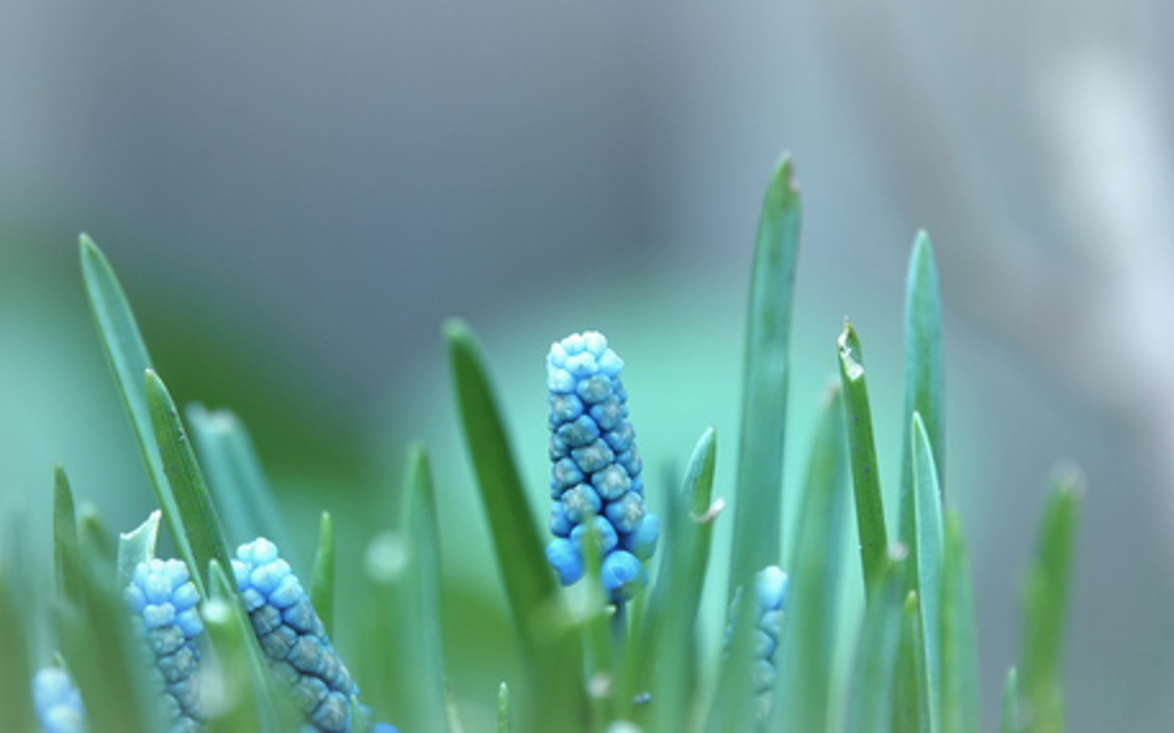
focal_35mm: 615
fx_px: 19672
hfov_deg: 3.4
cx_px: 587
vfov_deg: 2.1
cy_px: 360
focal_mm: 220
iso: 320
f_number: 4
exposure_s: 1/250
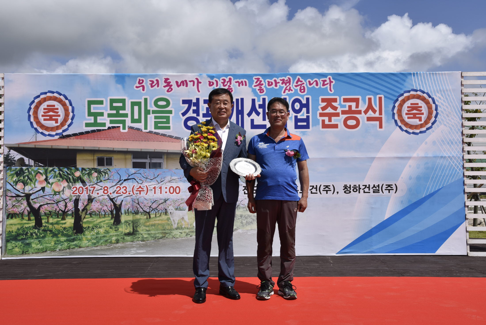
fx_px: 459
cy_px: 162
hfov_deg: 55.8
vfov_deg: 38.9
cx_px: 243
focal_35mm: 34
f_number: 13
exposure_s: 1/200
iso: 100
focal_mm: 34
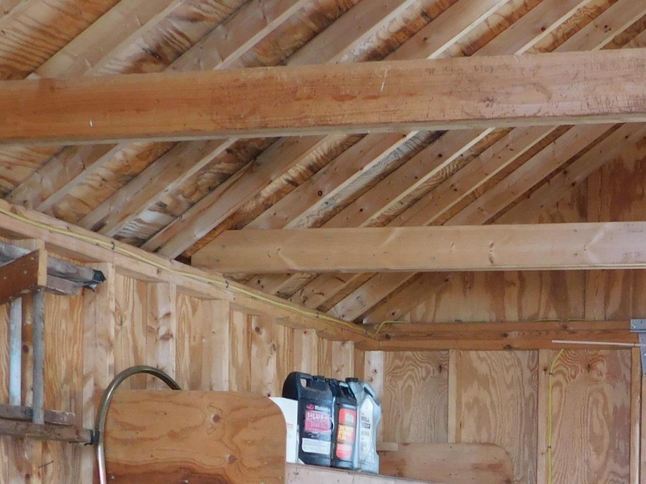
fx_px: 1698
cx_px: 567
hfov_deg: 21.1
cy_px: 567
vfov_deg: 15.7
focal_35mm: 91
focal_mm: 6.3
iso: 160
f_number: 3.5
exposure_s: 1/30
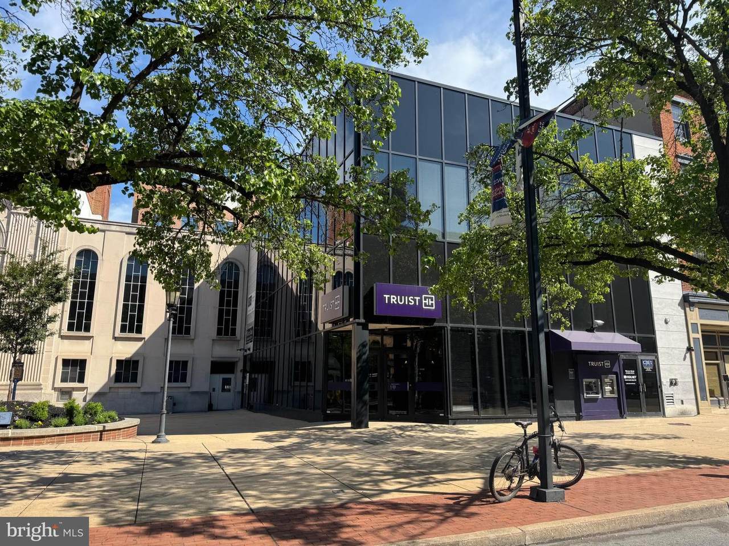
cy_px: 273
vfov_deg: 56.8
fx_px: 505
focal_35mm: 24
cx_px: 364
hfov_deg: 71.6
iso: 80
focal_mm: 6.76
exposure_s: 1/2041
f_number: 1.78
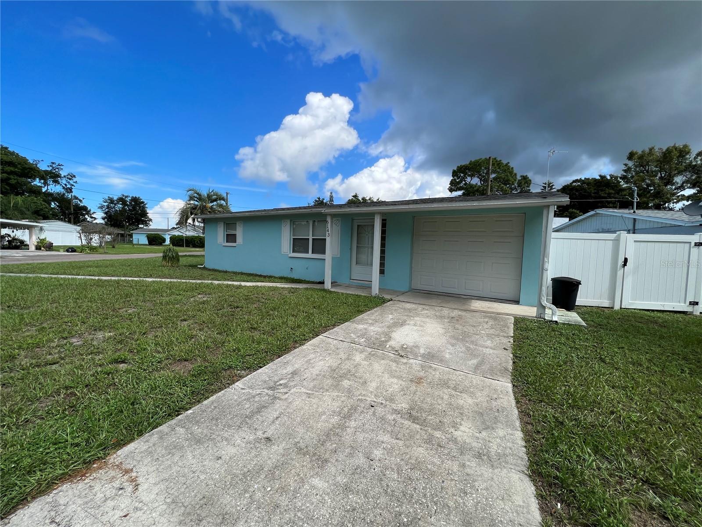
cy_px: 264
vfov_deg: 89.9
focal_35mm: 13
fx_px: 264
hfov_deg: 106.2
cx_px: 351
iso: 32
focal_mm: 1.57
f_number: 1.8
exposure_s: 1/1220
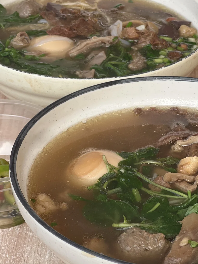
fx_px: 831
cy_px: 126
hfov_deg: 13.6
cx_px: 101
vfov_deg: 18.0
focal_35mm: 109
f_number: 2.8
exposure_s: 1/172
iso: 25
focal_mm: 9
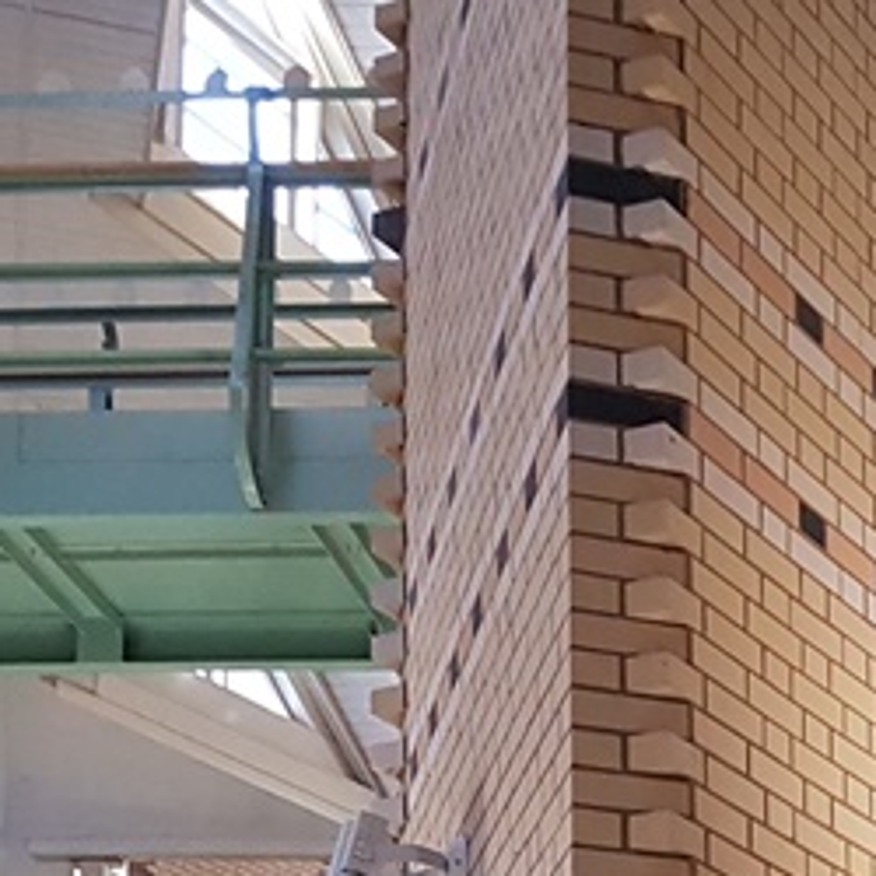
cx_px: 1275
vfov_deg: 17.1
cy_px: 1230
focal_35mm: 94
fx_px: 2691
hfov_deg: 16.9
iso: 200
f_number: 1.7
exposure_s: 1/50
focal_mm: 4.2
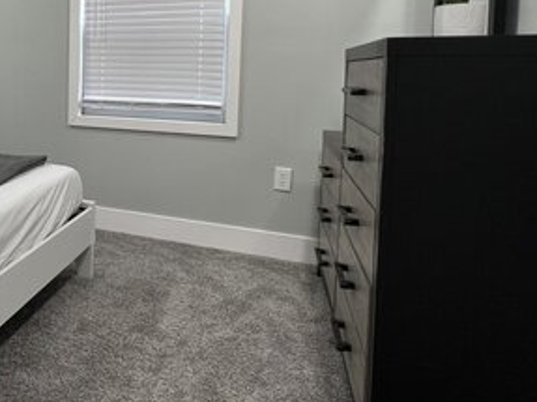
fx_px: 450
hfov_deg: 53.0
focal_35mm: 29
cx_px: 41
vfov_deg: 46.4
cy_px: 97
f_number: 1.8
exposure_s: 1/120
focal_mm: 1.57
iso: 160
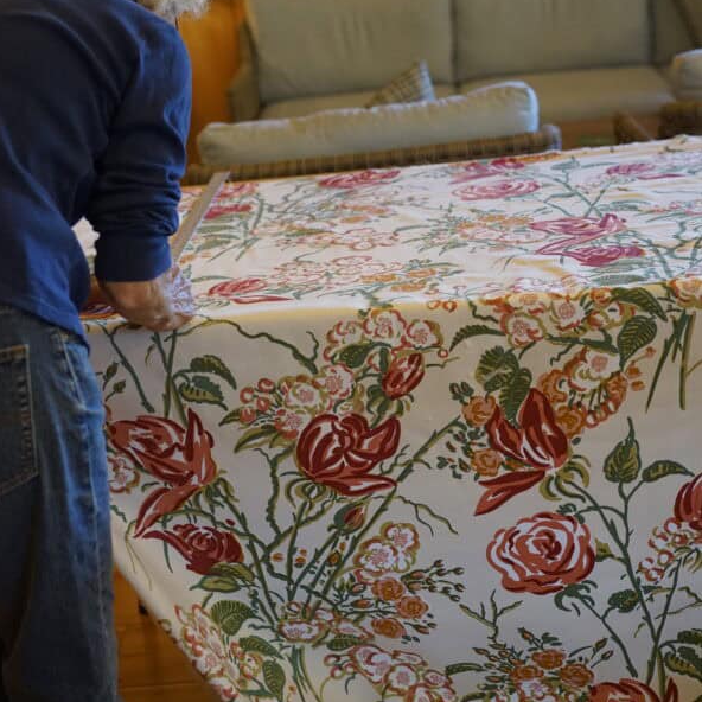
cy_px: 261
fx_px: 1629
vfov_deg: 24.3
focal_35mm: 71
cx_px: 349
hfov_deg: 24.3
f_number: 3.2
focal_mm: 55
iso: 1600
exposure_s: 1/160
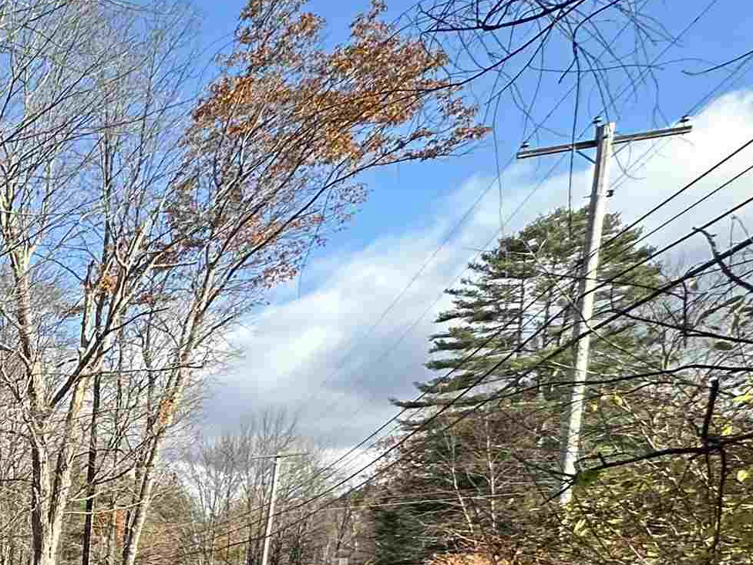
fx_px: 957
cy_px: 732
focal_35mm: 44
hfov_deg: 26.9
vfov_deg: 27.5
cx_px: -426
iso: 40
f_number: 2.2
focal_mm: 2.22
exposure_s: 1/629
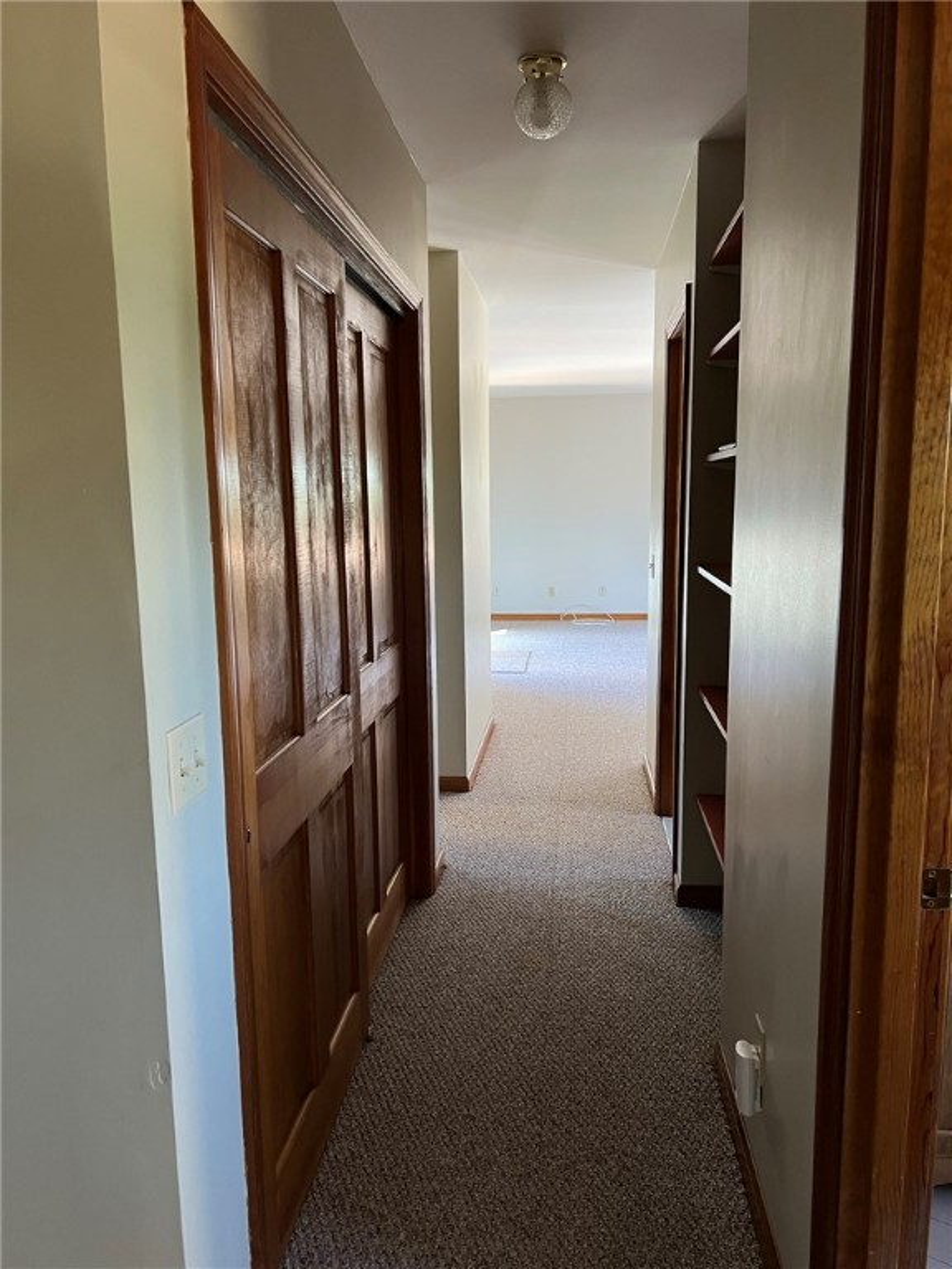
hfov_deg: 53.1
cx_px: 476
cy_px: 634
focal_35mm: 26
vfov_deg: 67.3
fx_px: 953
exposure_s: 1/60
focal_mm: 5.7
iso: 160
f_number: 1.5
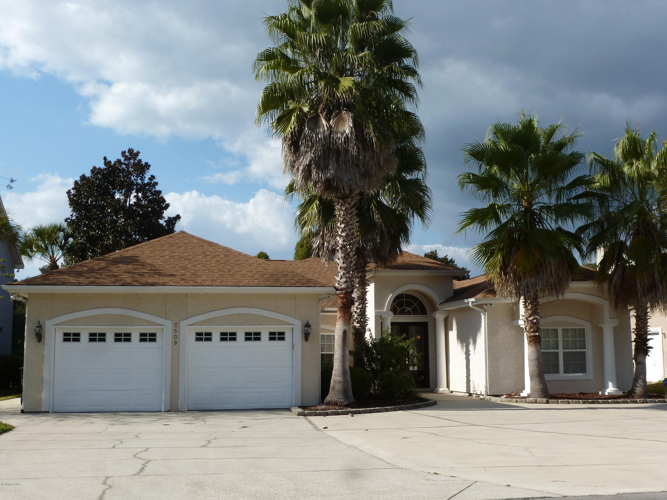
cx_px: 334
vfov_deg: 35.1
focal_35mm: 41
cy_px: 250
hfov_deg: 45.8
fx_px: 790
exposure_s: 1/500
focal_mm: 7.4
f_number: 5
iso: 100
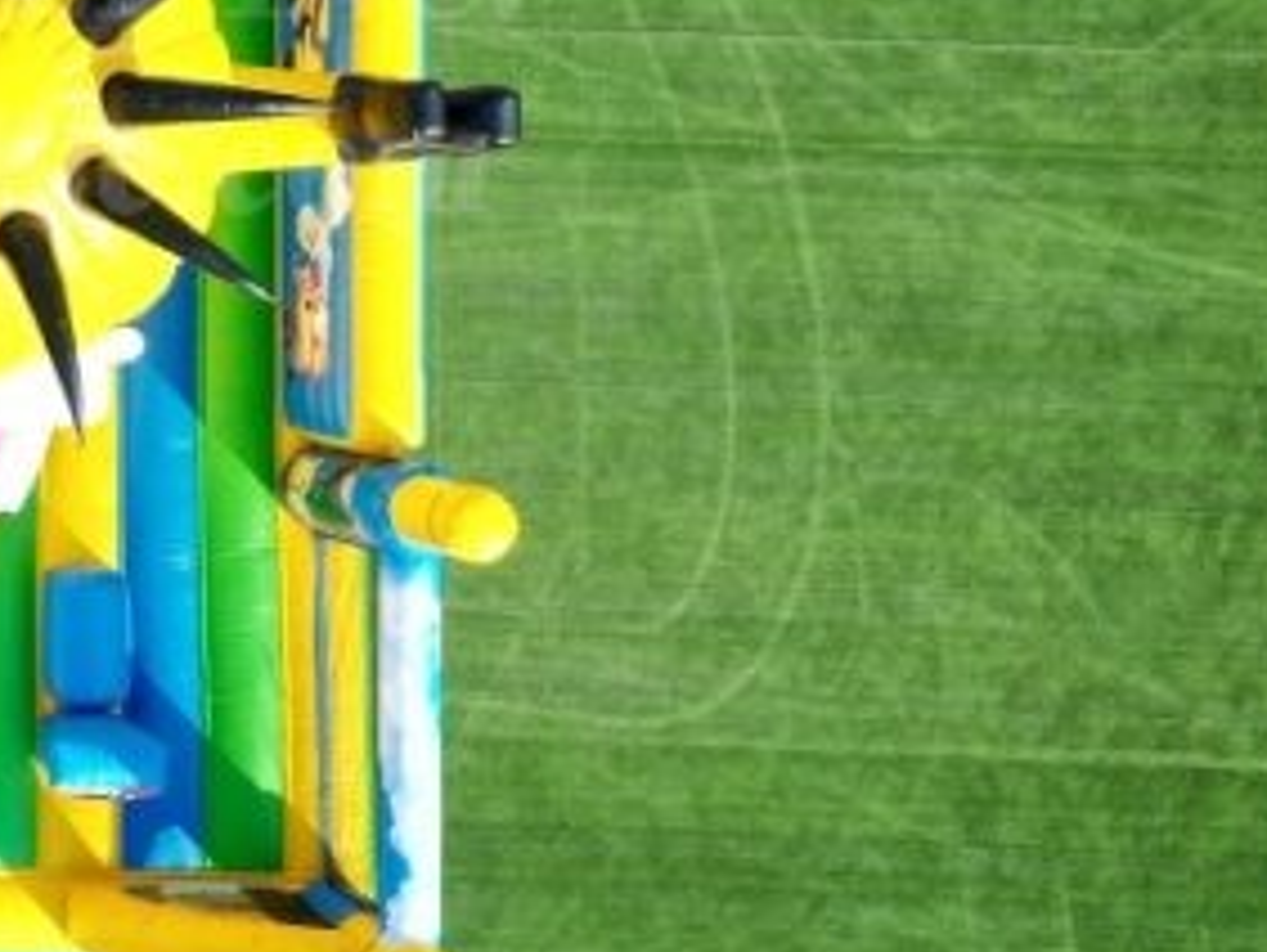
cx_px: -395
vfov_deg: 16.7
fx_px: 3187
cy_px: 67
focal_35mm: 87
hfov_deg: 20.5
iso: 200
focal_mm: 6.72
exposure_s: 1/2500
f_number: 1.7
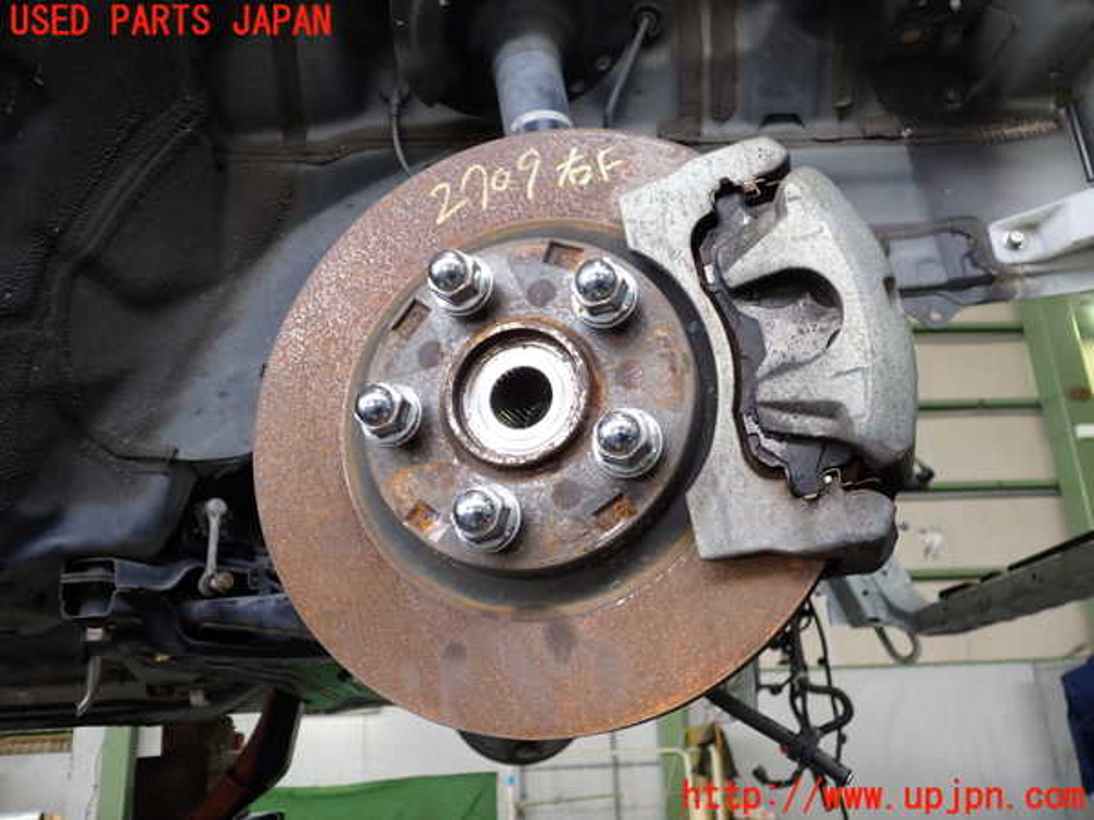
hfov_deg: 60.0
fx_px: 948
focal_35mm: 30
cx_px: 547
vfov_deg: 46.8
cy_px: 410
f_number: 2.3
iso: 200
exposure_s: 1/80
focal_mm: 5.4
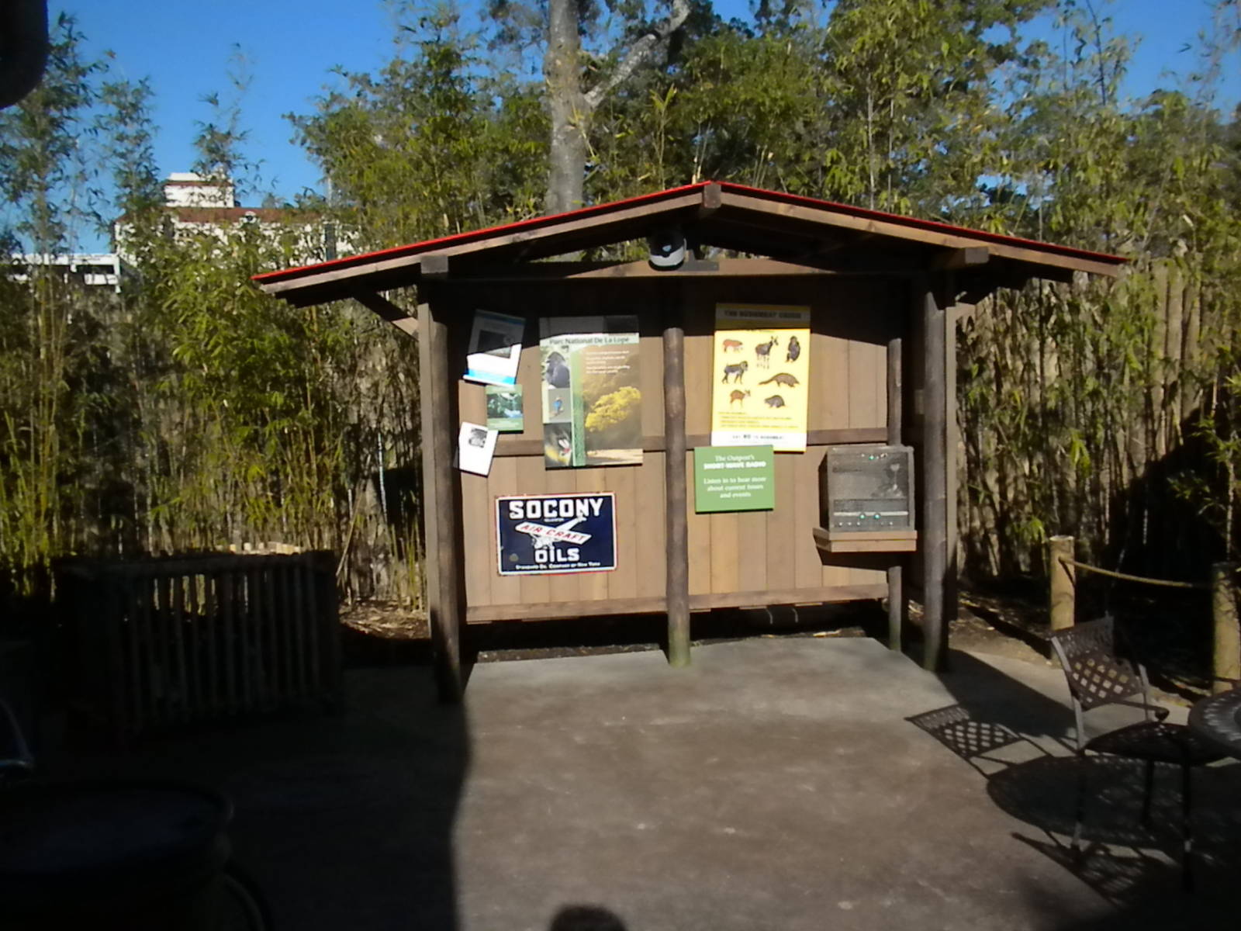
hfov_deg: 50.1
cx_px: 620
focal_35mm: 37
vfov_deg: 38.7
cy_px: 466
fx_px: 1326
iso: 640
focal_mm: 6.6
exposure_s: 1/964
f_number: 10
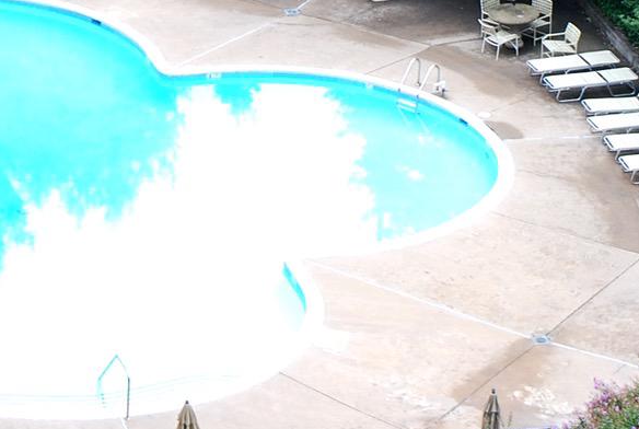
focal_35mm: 263
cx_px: 472
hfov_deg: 7.8
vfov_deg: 5.2
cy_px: -317
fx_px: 4678
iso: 200
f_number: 5.6
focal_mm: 50
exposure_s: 1/60
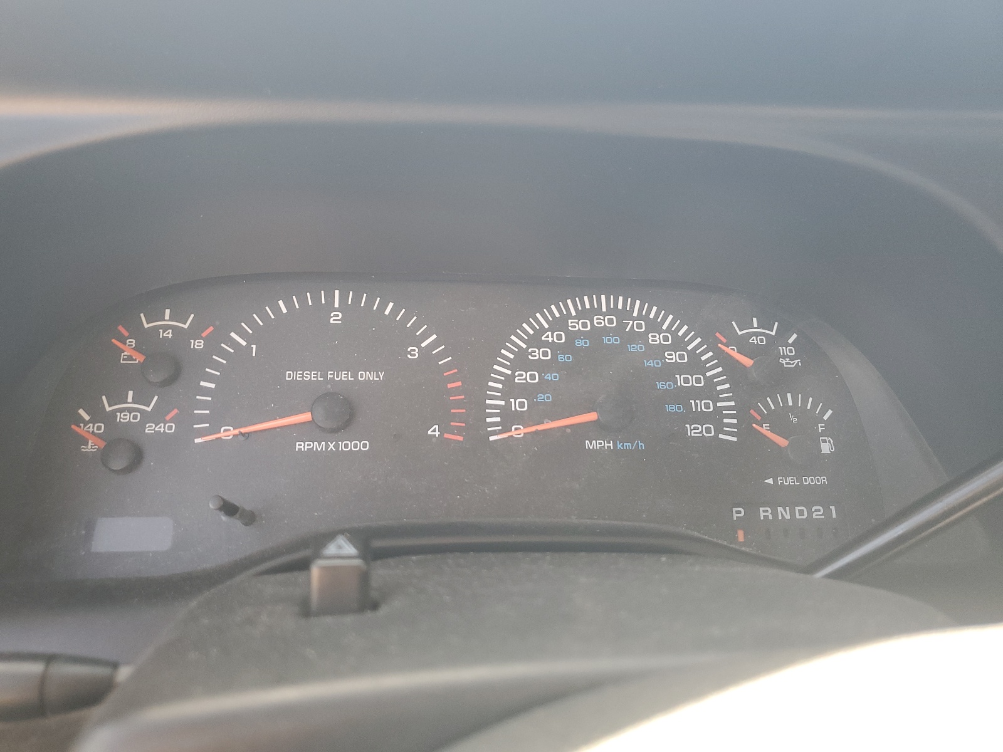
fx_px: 753
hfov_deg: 67.3
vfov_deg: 53.1
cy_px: 376
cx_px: 502
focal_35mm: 26
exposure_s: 1/120
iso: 74
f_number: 1.5
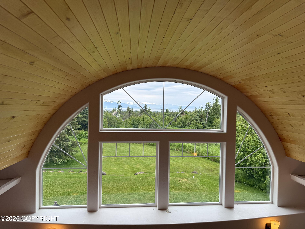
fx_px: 211
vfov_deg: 56.8
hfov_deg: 71.6
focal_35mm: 24
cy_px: 114
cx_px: 152
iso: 100
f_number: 1.78
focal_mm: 6.76
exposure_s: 1/470
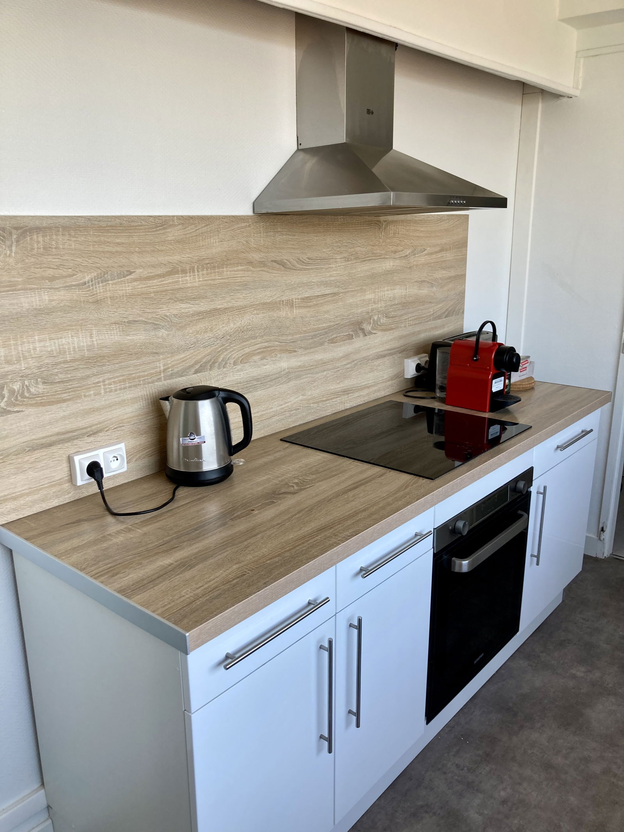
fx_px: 673
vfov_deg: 63.4
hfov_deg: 49.7
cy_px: 416
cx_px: 312
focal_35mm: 28
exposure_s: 1/121
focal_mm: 3.99
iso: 32
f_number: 1.8
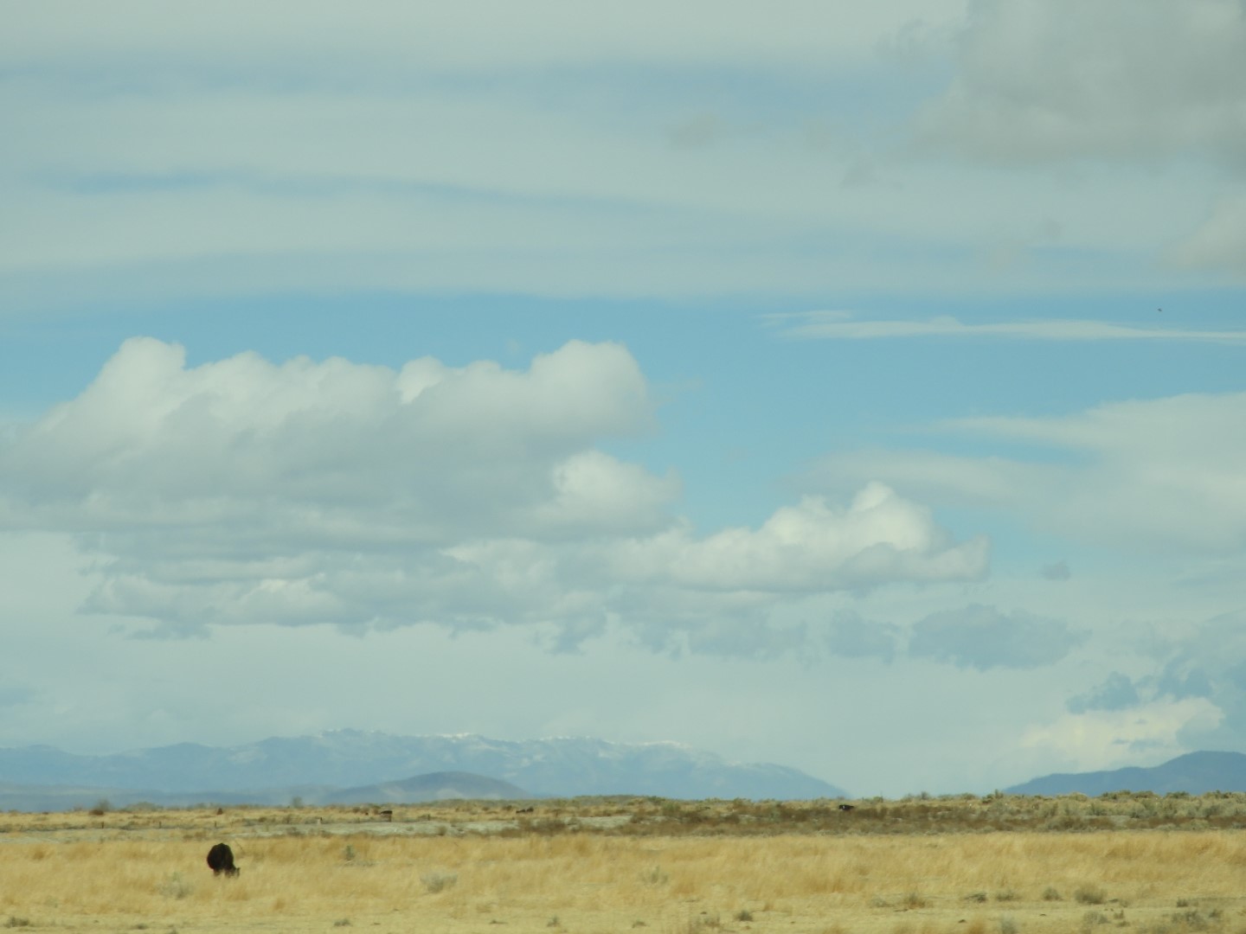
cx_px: 623
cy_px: 467
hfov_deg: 11.0
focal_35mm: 180
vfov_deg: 8.2
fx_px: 6479
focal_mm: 32.2
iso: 100
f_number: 5.3
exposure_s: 1/800
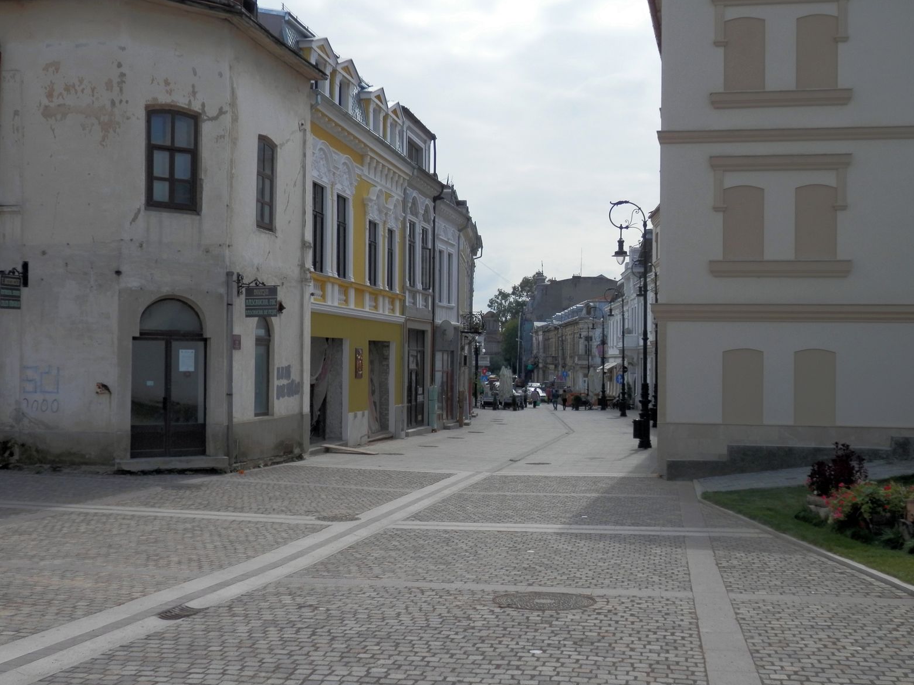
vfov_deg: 37.7
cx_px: 450
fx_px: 1003
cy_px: 351
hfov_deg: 49.0
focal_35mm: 38
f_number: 10.1
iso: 80
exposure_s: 1/125
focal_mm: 6.6
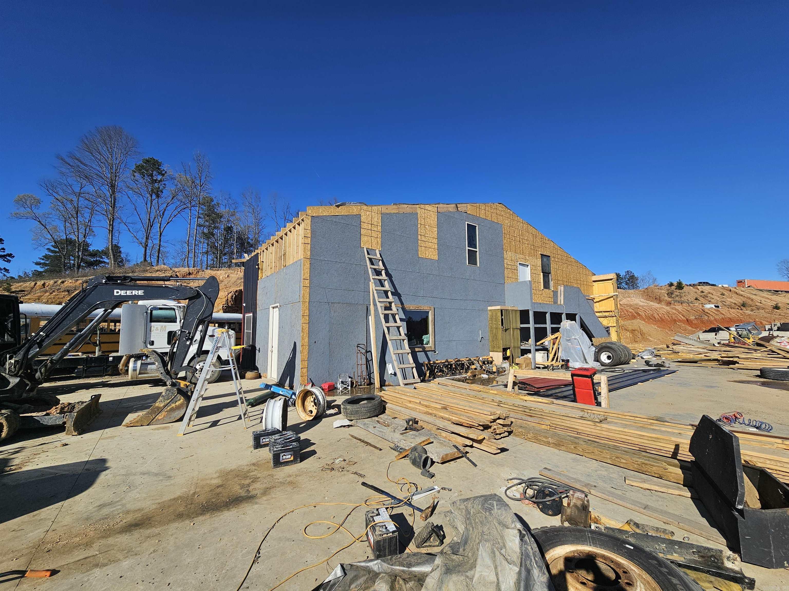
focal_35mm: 13
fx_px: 296
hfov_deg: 106.2
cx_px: 394
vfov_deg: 89.9
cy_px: 296
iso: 50
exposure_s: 1/3067
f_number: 2.2
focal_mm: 2.2
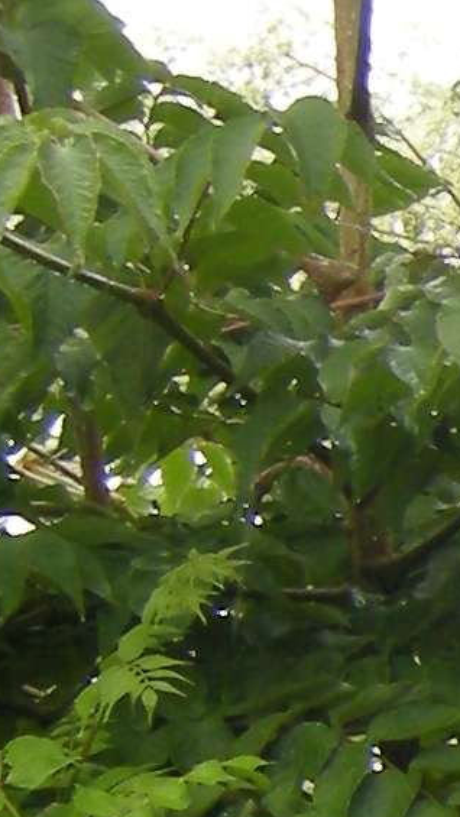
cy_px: 1340
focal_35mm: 270
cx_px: 1966
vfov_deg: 7.8
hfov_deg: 4.1
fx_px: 5852
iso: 64
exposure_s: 1/96.8
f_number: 3.8
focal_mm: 7.5
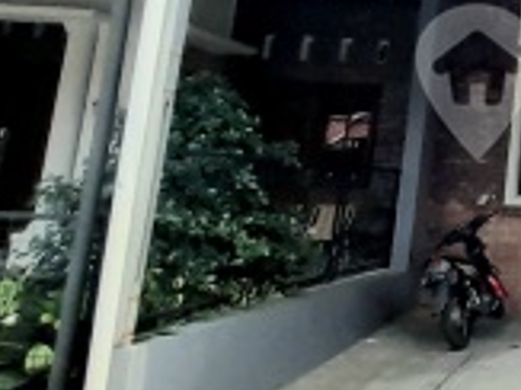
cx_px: 807
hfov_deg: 26.4
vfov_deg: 29.0
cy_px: 83
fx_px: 737
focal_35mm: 49
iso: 40
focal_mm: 1.13
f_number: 2.2
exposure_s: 1/909
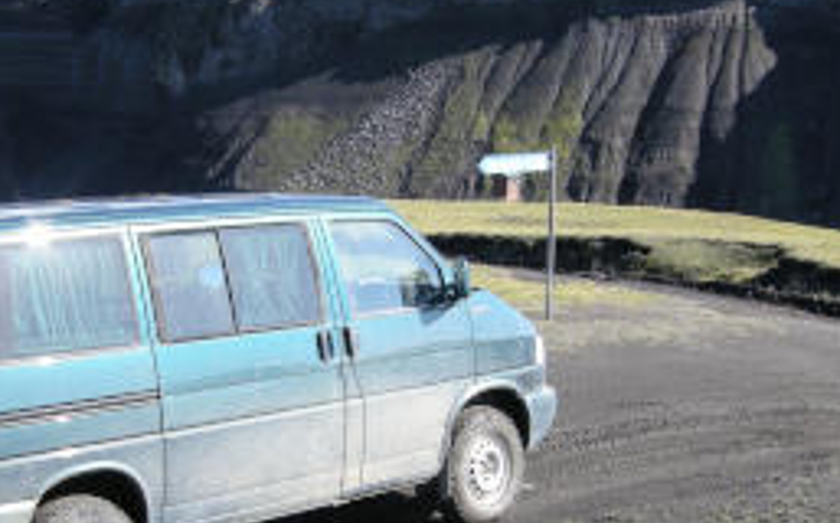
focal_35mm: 74
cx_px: 307
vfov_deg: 17.5
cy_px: 373
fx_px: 1692
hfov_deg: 27.8
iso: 100
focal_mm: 7.5
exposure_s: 1/185
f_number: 4.8
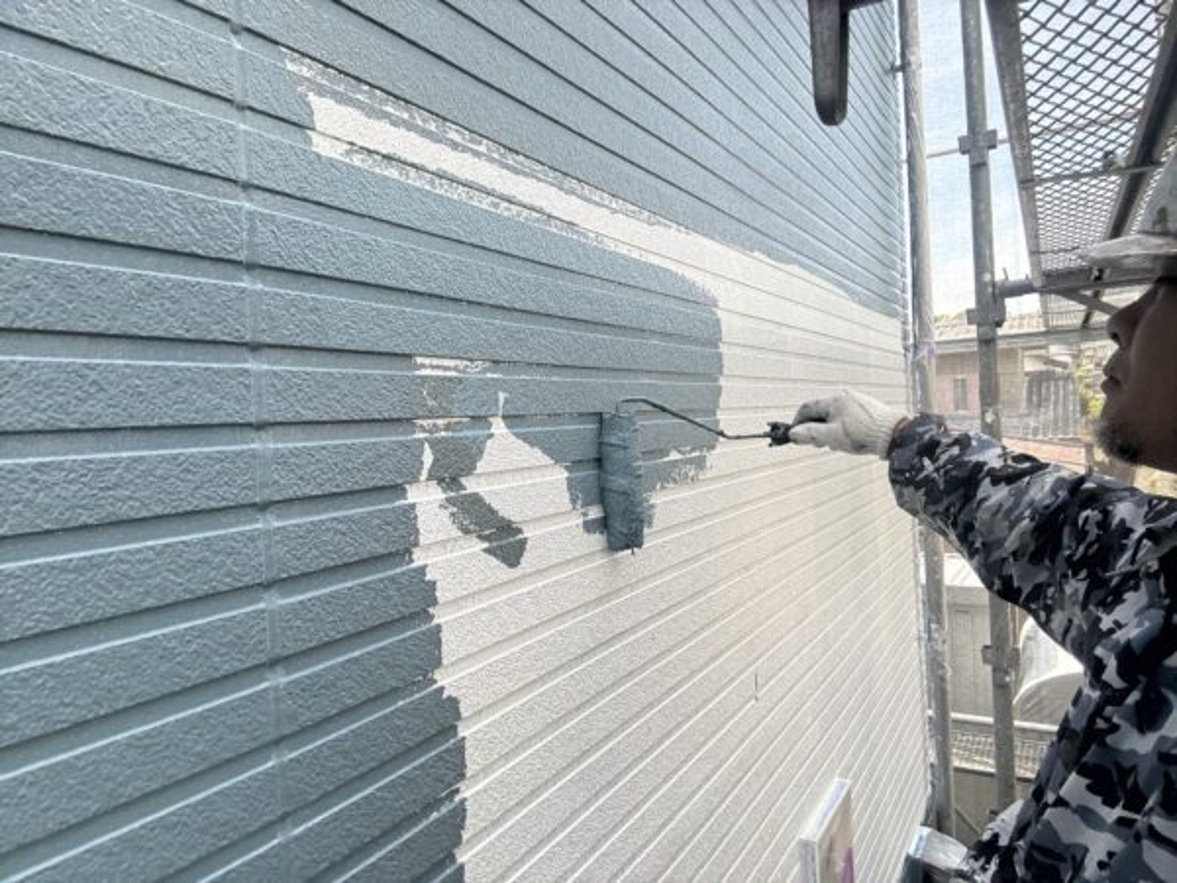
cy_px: 442
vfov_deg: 58.9
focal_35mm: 23
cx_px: 588
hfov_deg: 73.9
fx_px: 782
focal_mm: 2.69
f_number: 1.9
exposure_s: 1/122
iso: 25
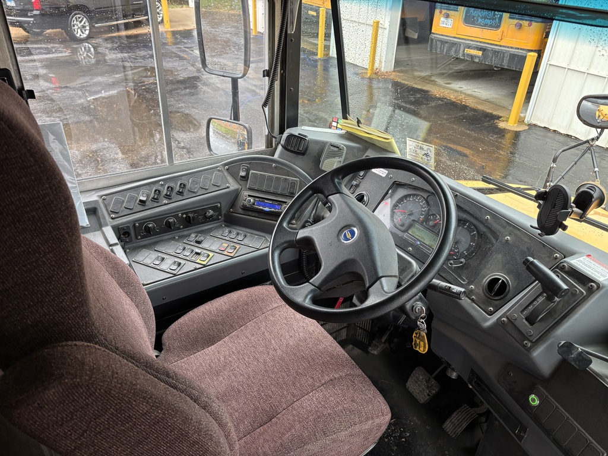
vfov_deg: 53.1
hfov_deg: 67.3
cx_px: 304
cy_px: 228
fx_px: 457
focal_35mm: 26
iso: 125
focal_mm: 5.96
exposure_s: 1/116
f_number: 1.6
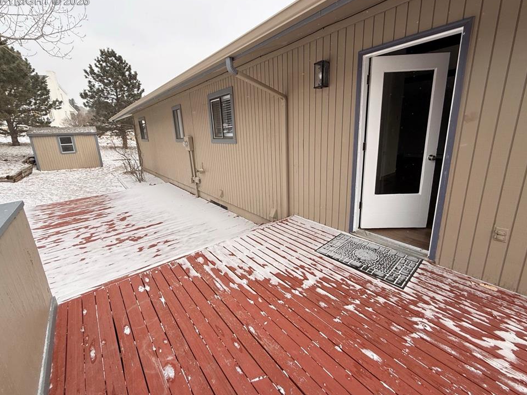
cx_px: 264
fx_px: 228
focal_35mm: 15
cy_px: 186
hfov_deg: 98.2
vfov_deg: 81.7
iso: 50
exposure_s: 1/901
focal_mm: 2.22
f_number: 2.2
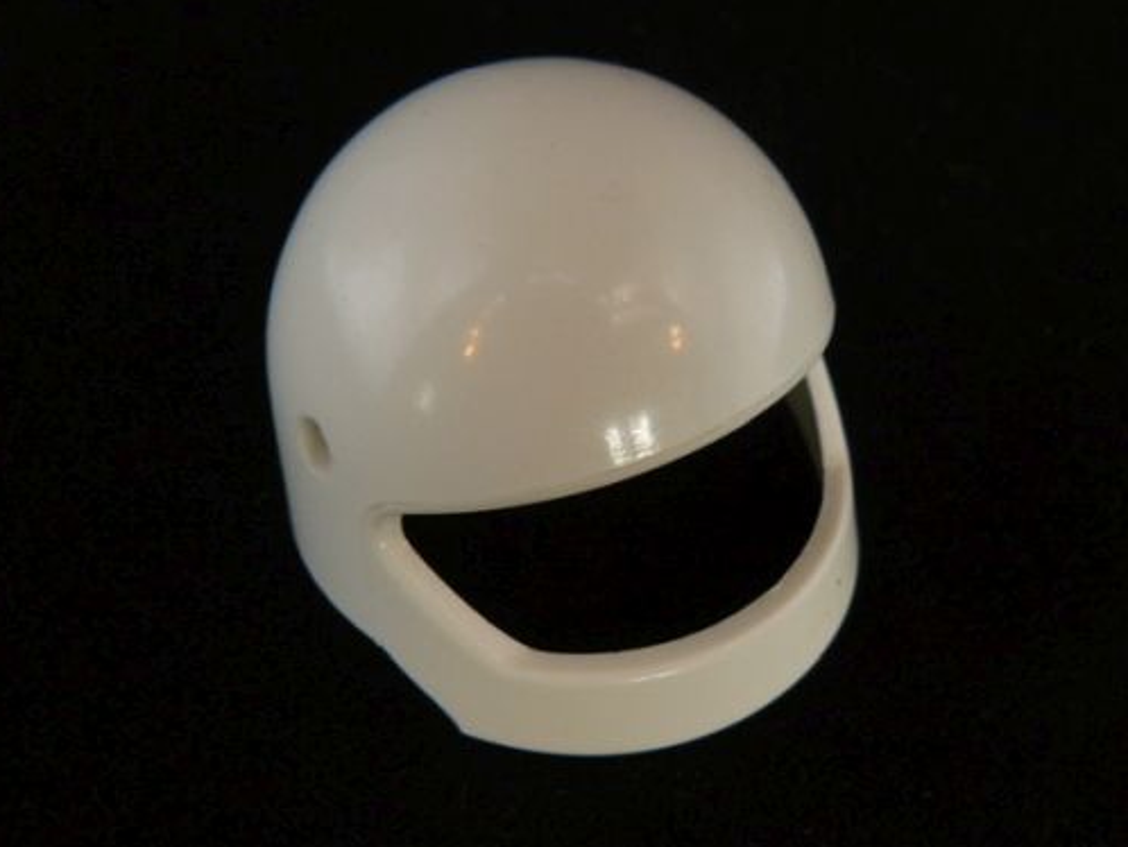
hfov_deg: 30.7
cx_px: 521
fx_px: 2054
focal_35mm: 63
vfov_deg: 23.3
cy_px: 425
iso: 100
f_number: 4
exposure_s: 1/13
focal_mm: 6.3
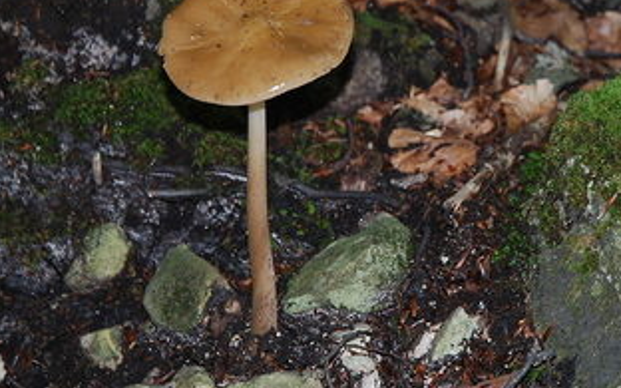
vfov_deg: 7.4
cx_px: 486
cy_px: 104
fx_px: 2996
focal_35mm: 177
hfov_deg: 11.8
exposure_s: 1/60
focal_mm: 60
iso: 200
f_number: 4.5
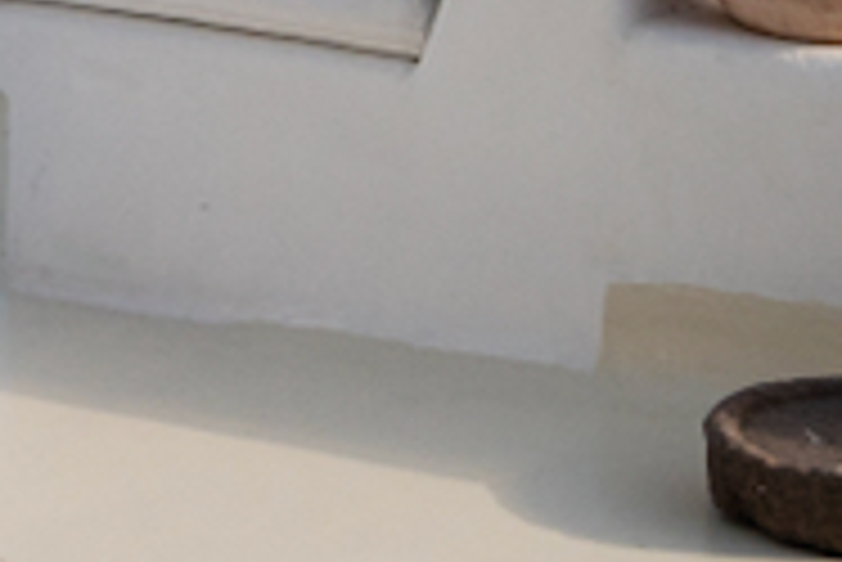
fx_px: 4494
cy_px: -681
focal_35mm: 192
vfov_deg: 6.9
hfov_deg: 10.4
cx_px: -342
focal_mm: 25
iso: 640
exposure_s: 1/4000
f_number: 5
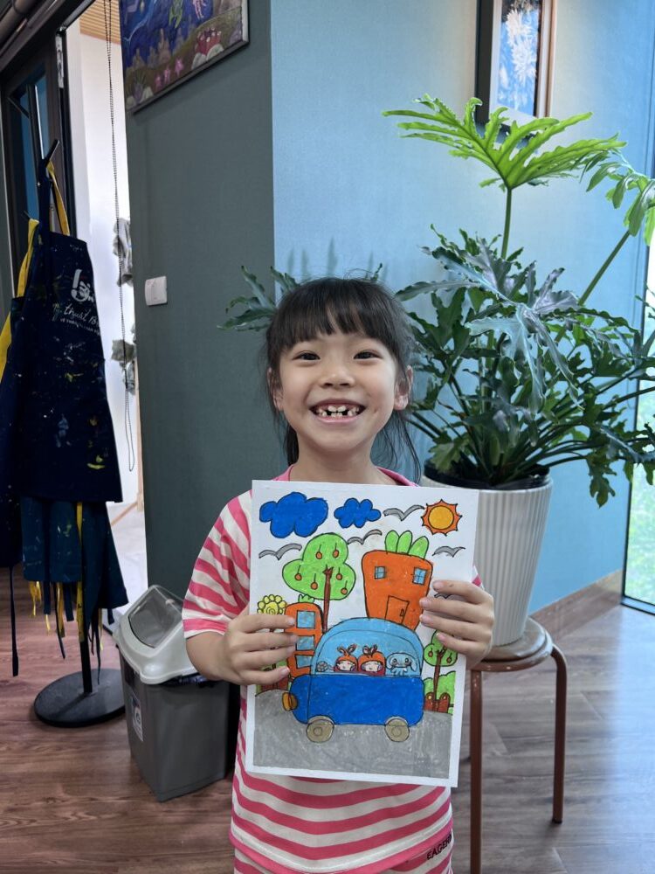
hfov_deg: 53.1
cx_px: 328
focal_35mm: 26
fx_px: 656
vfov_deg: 67.3
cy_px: 437
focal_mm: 5.7
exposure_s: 1/100
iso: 50
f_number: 1.5
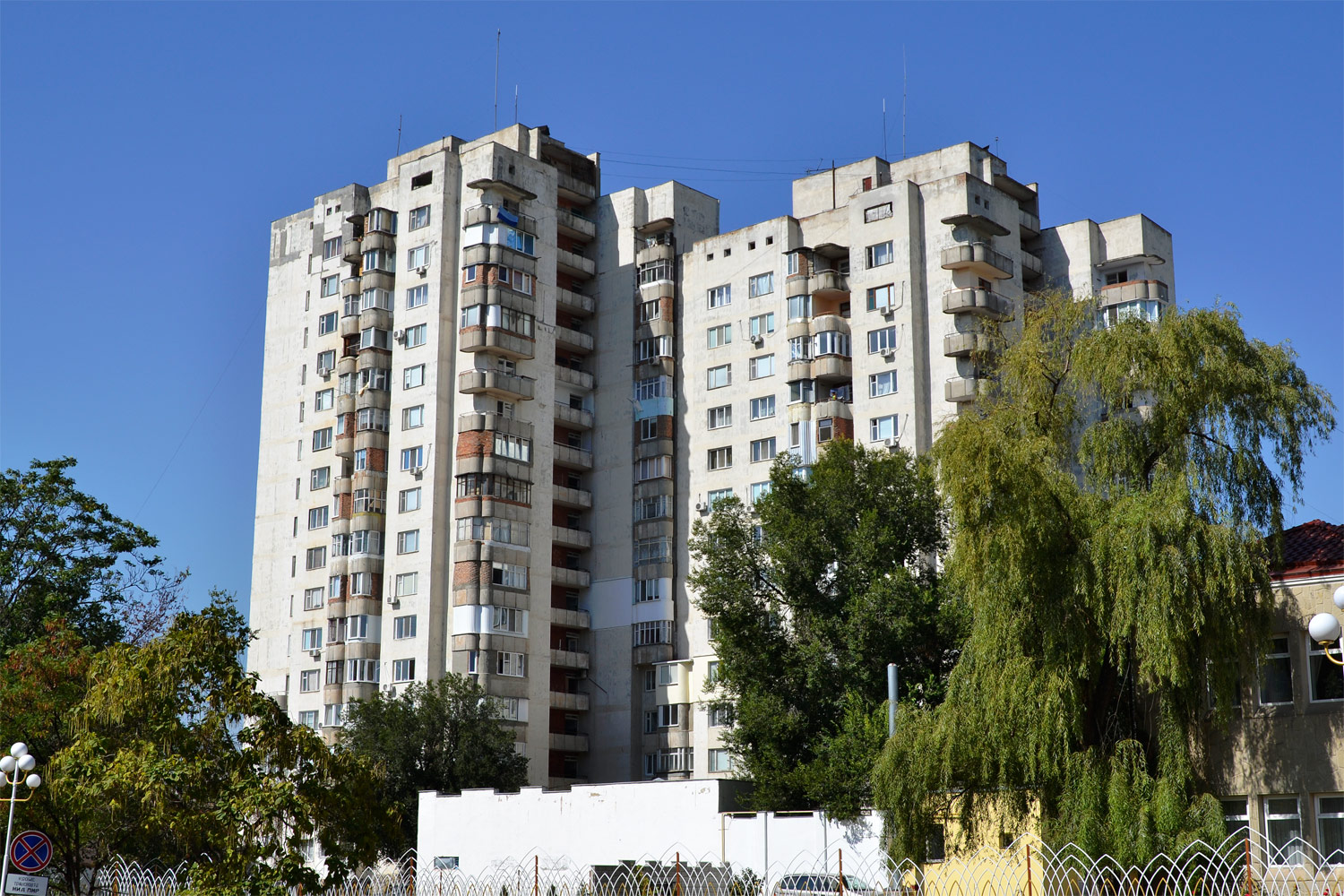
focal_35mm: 45
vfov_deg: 29.9
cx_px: 672
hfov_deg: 43.6
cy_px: 448
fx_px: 1680
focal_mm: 30
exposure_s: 1/320
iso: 100
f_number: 9
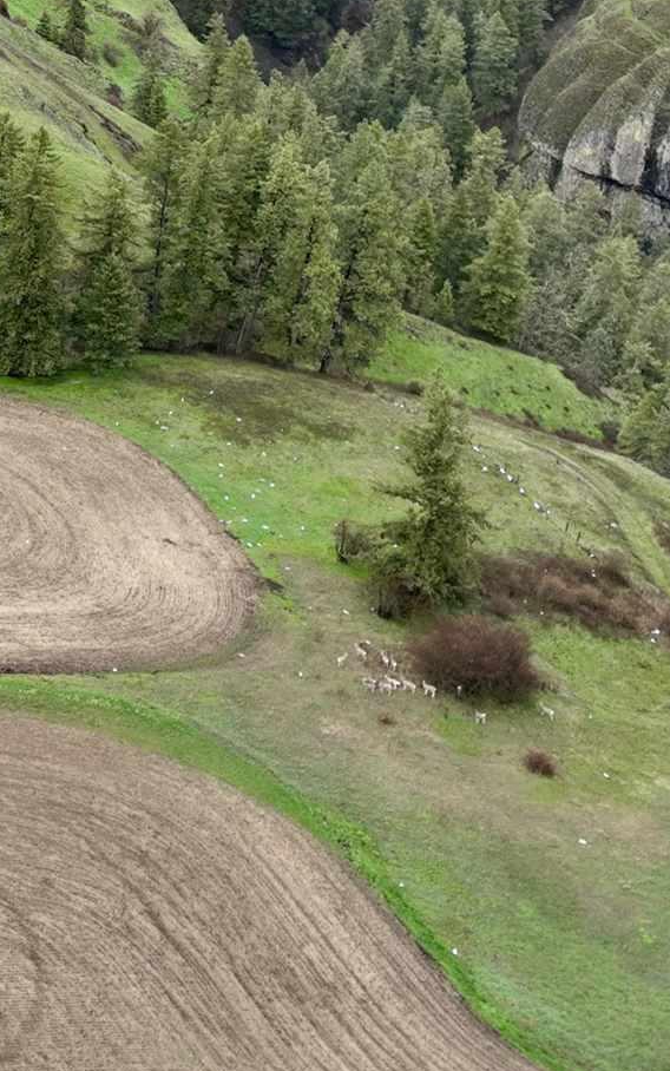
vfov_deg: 23.7
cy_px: 198
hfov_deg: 14.0
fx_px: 2511
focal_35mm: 86
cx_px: -406
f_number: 2.8
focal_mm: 12.29
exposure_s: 1/320
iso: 120
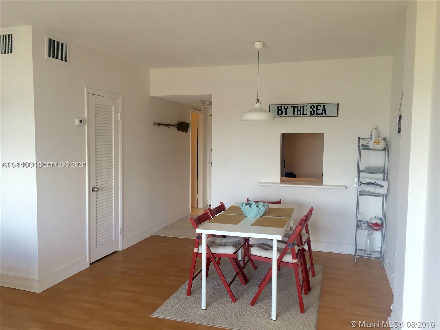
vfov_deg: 48.2
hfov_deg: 61.7
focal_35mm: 29
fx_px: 369
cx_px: 220
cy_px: 165
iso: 32
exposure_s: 1/40
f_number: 2.2
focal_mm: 4.15
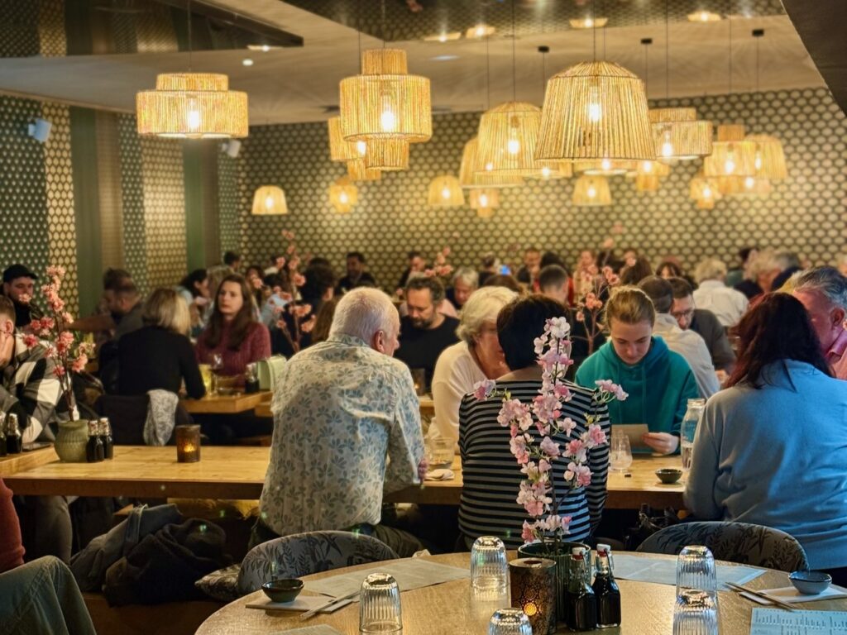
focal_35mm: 48
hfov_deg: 39.7
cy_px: 318
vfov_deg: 30.3
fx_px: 1174
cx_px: 424
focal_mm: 6.76
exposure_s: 1/33
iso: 200
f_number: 1.78
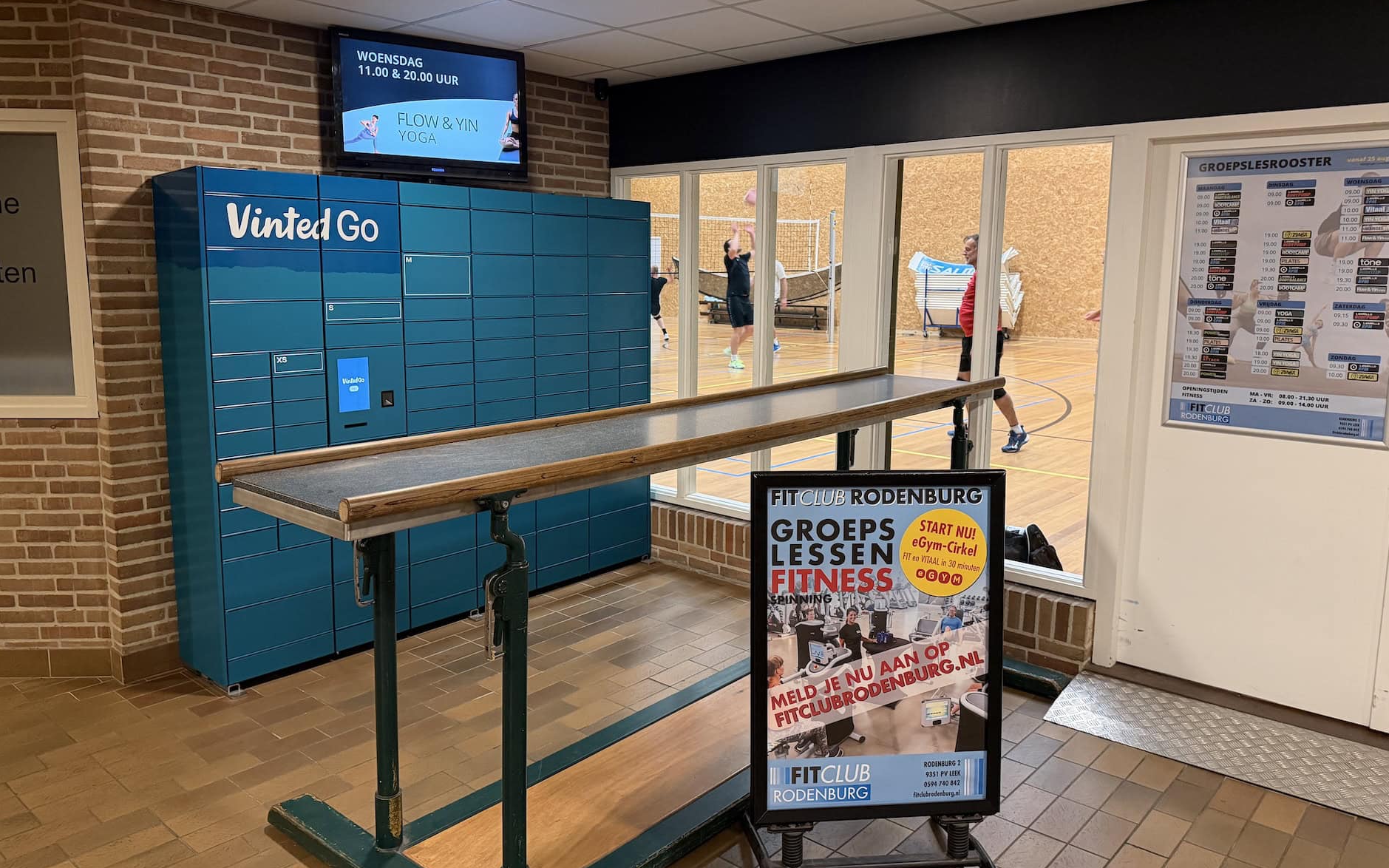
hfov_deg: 70.4
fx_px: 984
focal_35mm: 26
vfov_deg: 47.5
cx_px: 684
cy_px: 396
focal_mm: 6.8
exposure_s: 1/50
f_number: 1.8
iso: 400
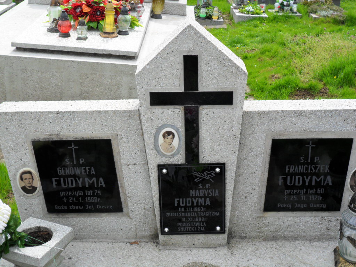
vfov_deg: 28.0
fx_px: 535
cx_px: 178
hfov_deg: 36.8
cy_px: 134
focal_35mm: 52
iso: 100
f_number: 5
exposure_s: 1/350
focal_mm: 9.3
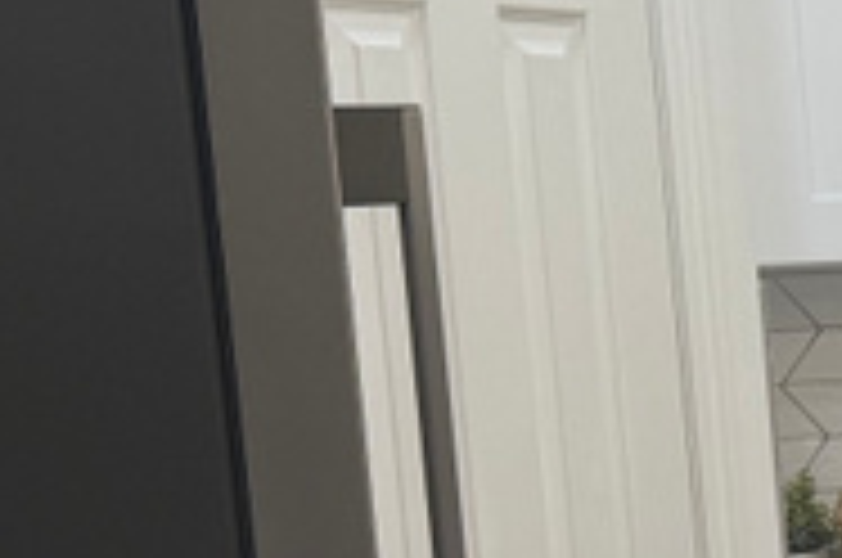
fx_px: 3199
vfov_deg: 9.9
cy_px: 598
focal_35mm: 137
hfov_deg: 12.5
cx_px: 1855
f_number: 1.78
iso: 100
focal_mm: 6.76
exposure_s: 1/120
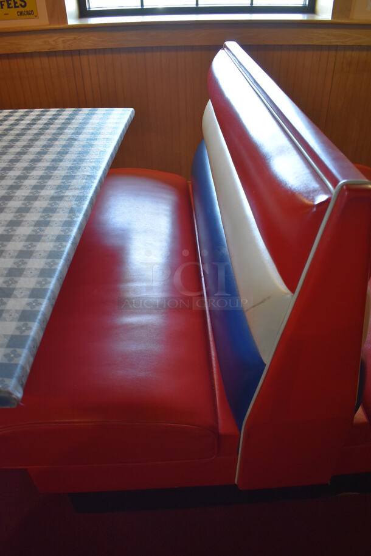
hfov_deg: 48.0
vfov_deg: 67.3
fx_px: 417
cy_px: 278
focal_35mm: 27
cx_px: 186
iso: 1400
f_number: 3.5
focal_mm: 18
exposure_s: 1/125
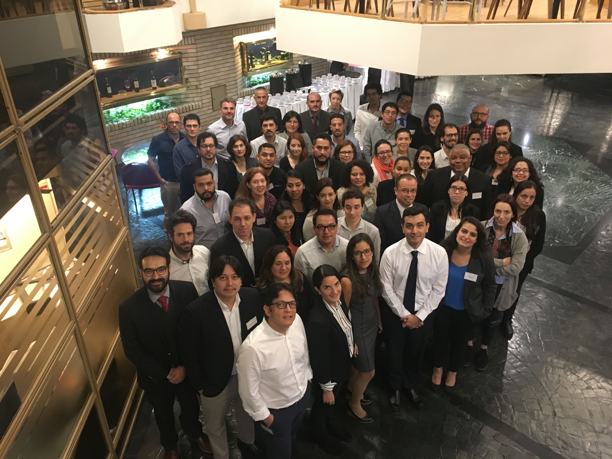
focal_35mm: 29
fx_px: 513
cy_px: 230
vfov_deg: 48.2
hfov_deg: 61.7
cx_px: 306
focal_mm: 4.15
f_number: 2.2
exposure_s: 1/17
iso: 400
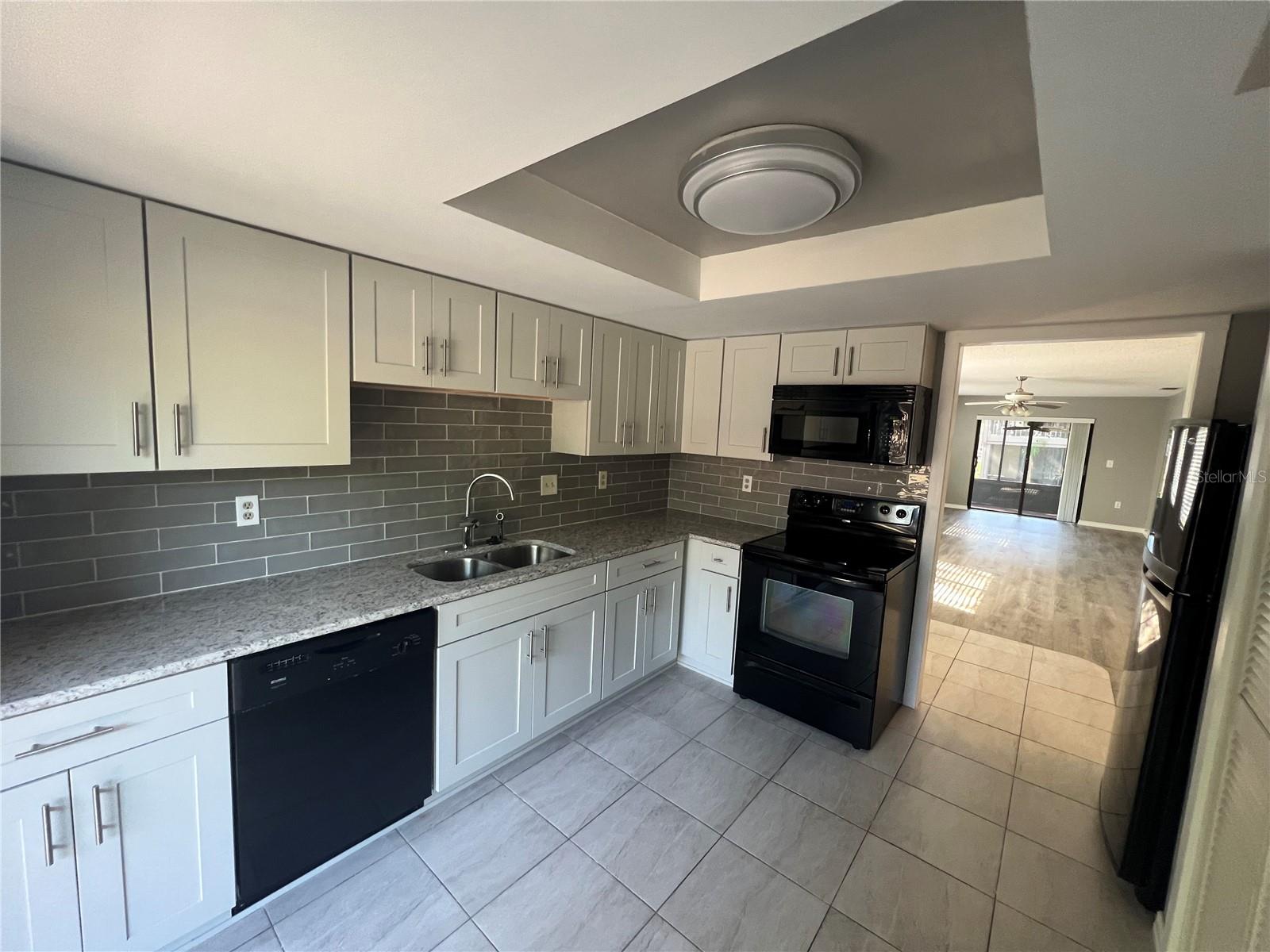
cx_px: 635
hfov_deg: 106.2
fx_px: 477
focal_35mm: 13
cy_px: 476
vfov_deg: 89.9
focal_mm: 1.57
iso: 250
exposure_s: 1/70
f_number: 1.8
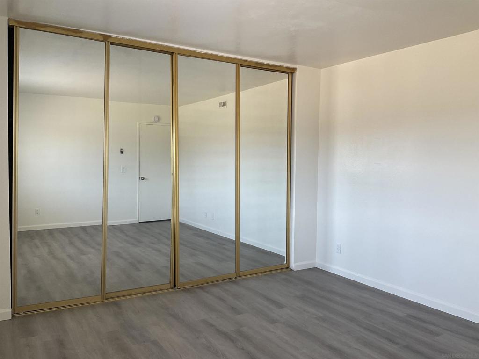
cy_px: 180
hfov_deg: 61.7
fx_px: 401
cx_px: 240
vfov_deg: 48.2
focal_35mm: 29
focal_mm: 3
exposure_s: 1/60
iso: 40
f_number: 1.8
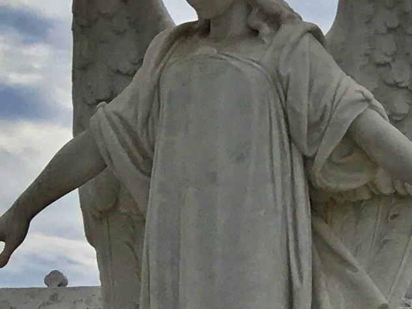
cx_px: 1095
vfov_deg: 7.8
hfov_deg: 9.2
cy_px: 537
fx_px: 2202
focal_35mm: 185
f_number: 2.2
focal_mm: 4.15
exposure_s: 1/4525
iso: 25
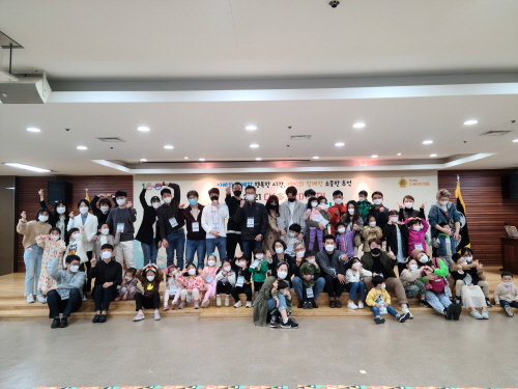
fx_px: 419
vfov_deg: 49.7
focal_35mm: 28
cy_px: 194
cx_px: 259
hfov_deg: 63.4
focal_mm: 5.9
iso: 200
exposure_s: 1/39
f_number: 2
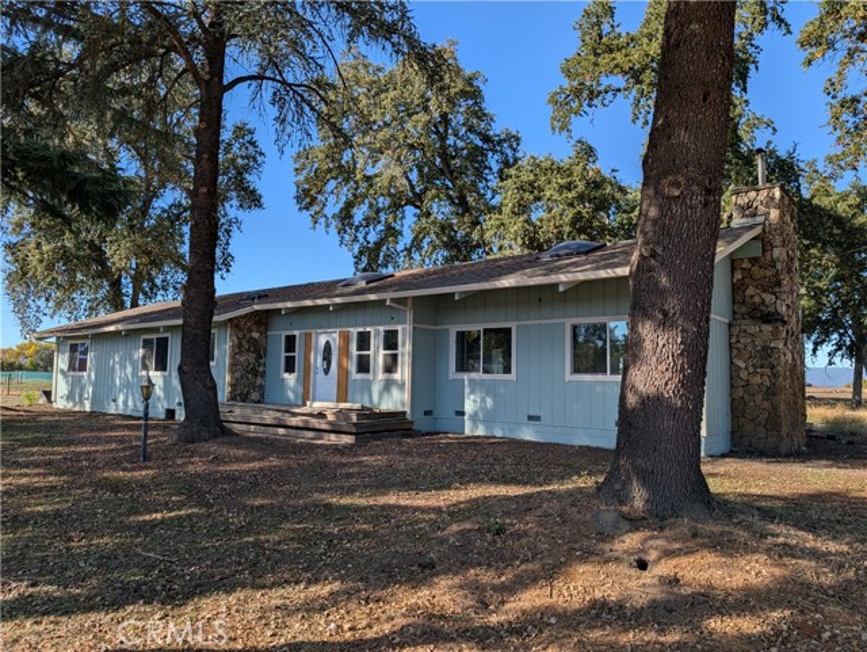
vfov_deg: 56.9
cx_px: 434
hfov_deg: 71.6
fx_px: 602
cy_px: 326
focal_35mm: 24
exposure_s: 1/673
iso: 23
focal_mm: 6.9
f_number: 1.68
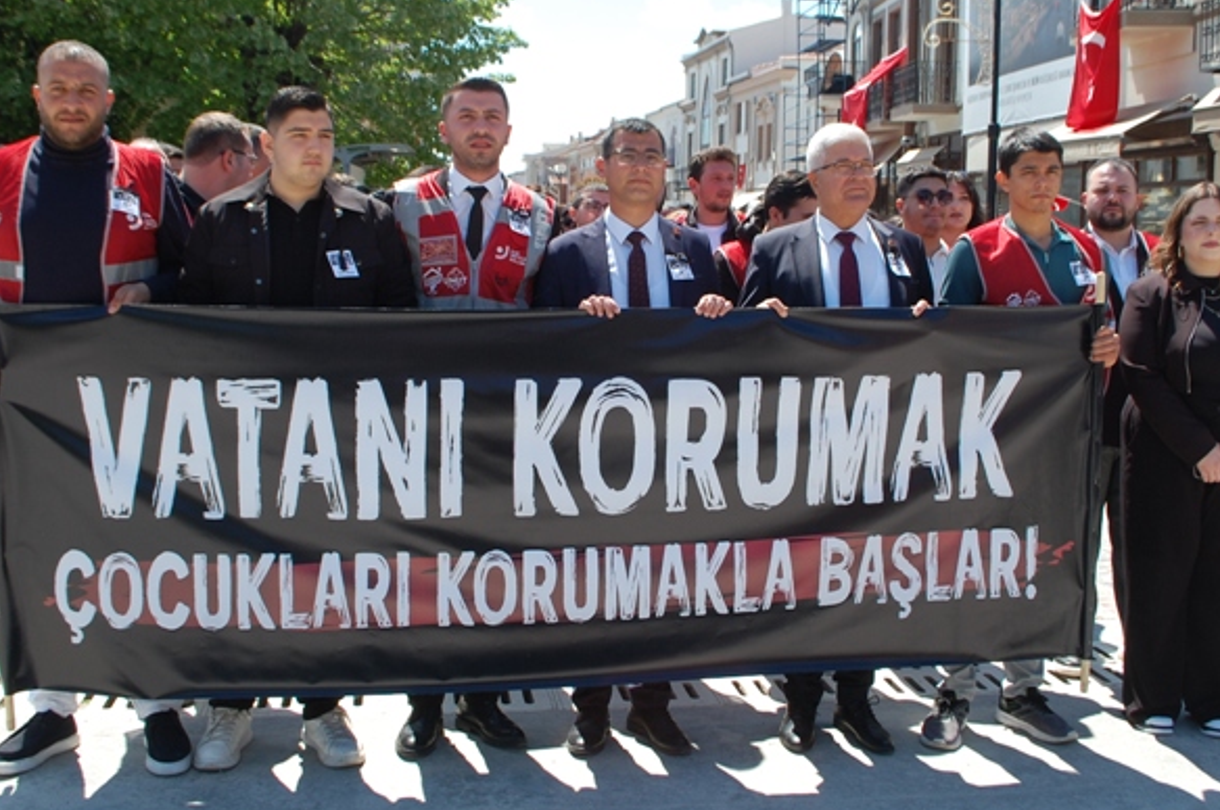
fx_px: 1252
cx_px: 591
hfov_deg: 51.9
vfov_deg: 35.6
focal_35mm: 37
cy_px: 294
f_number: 8
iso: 200
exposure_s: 1/250
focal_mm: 18
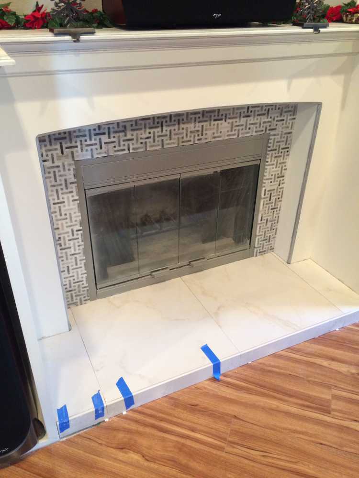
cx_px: 180
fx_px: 401
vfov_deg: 61.7
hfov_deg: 48.2
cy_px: 239
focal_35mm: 29
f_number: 2.2
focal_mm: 4.15
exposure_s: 1/33
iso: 250
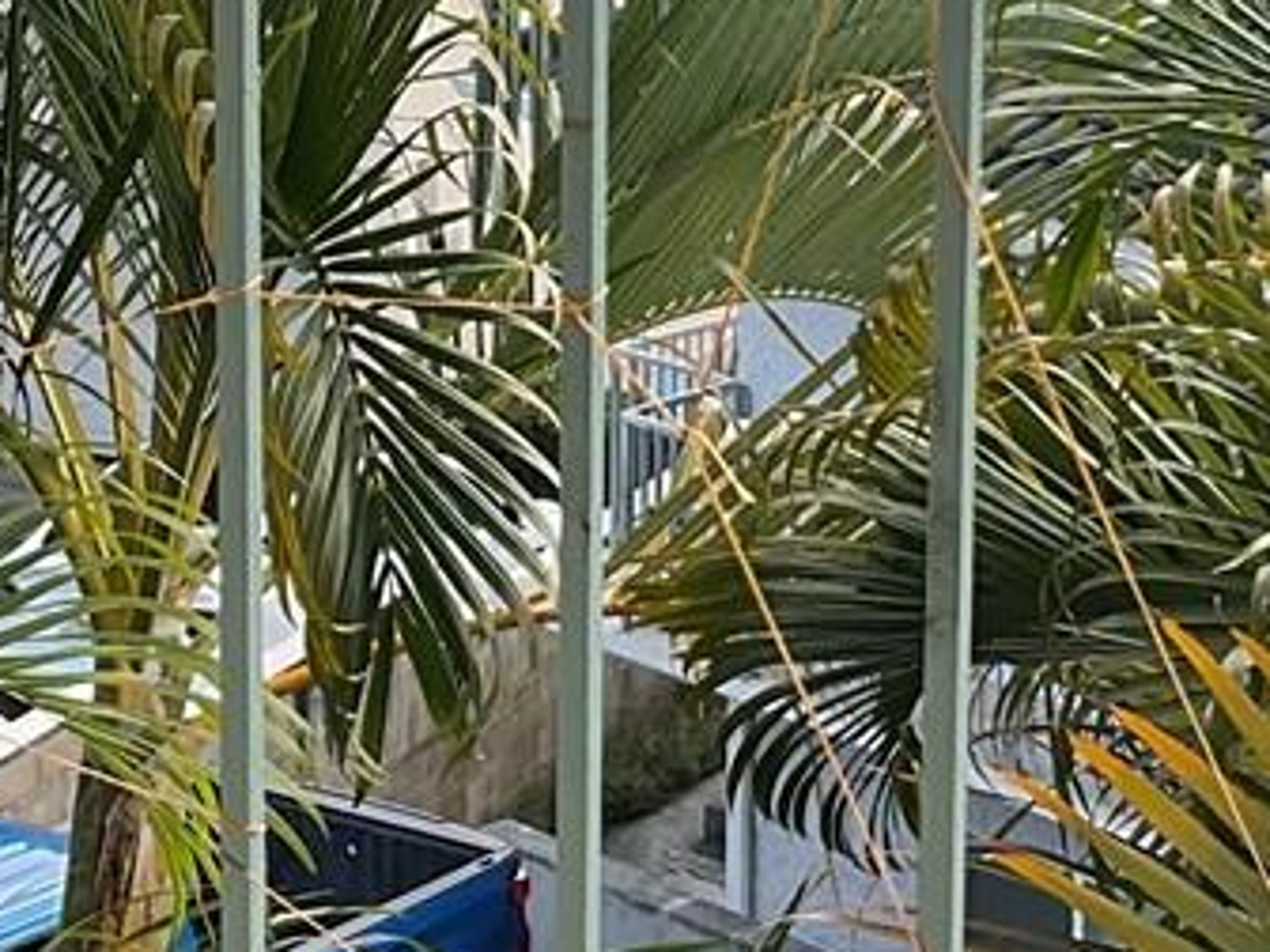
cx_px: 729
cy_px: -238
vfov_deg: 10.5
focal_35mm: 138
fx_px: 5063
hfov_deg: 14.3
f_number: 1.8
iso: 16
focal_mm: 3
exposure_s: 1/249
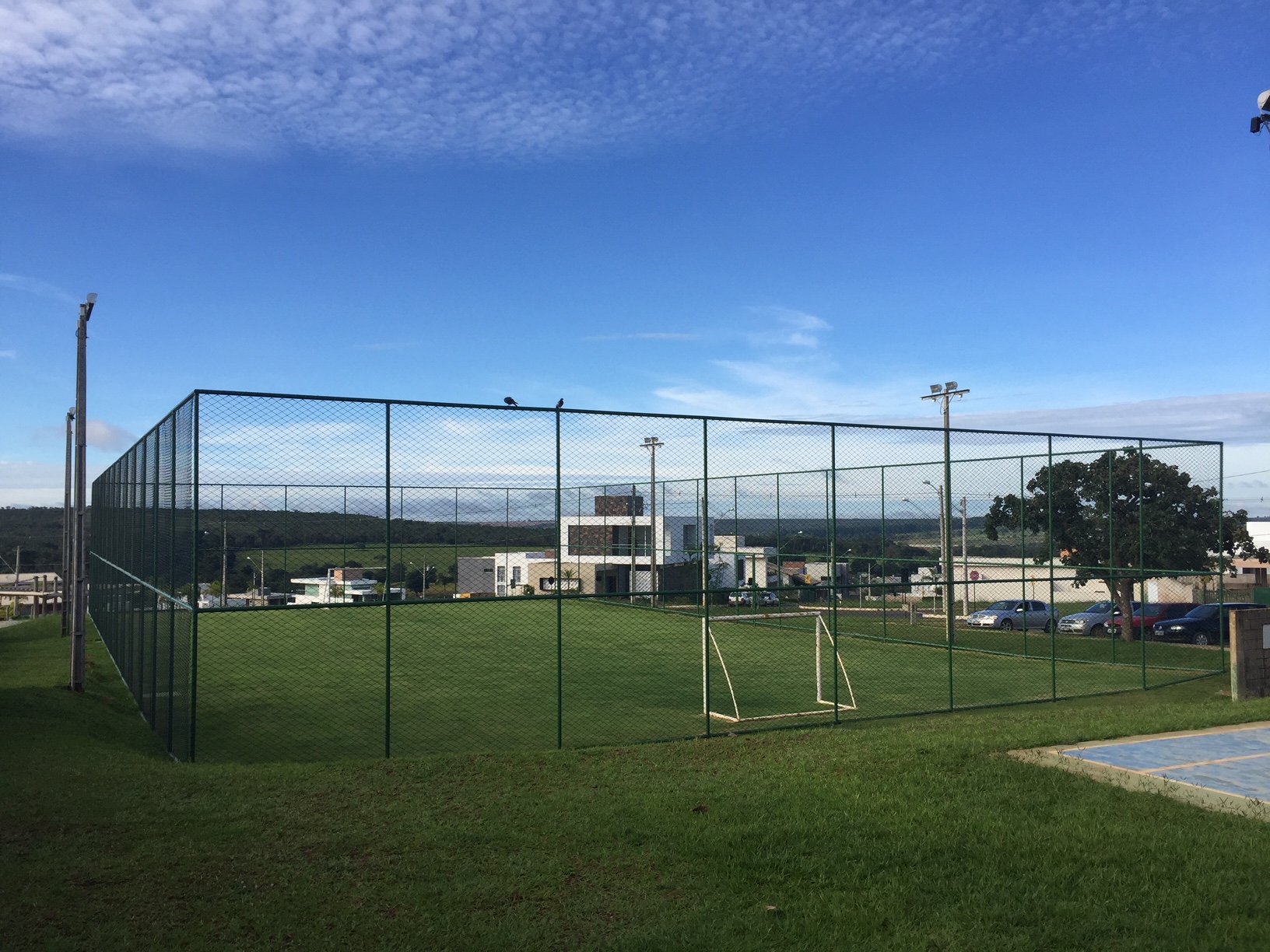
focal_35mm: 29
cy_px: 476
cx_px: 635
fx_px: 1064
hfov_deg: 61.7
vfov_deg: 48.2
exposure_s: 1/1647
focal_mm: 4.15
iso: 32
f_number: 2.2
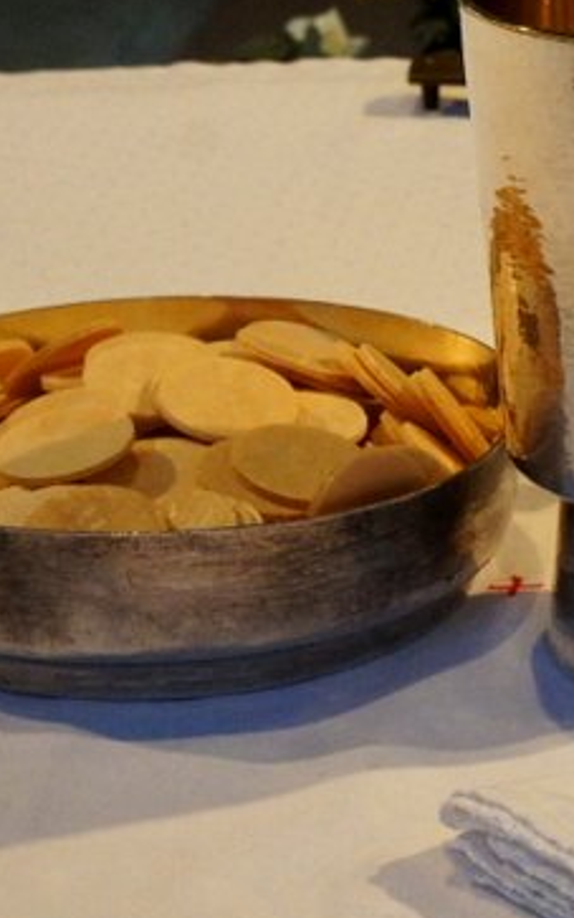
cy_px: 281
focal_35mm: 138
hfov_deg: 9.4
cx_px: 678
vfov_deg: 15.1
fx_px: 3453
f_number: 9
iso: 1600
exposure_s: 1/40
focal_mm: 32
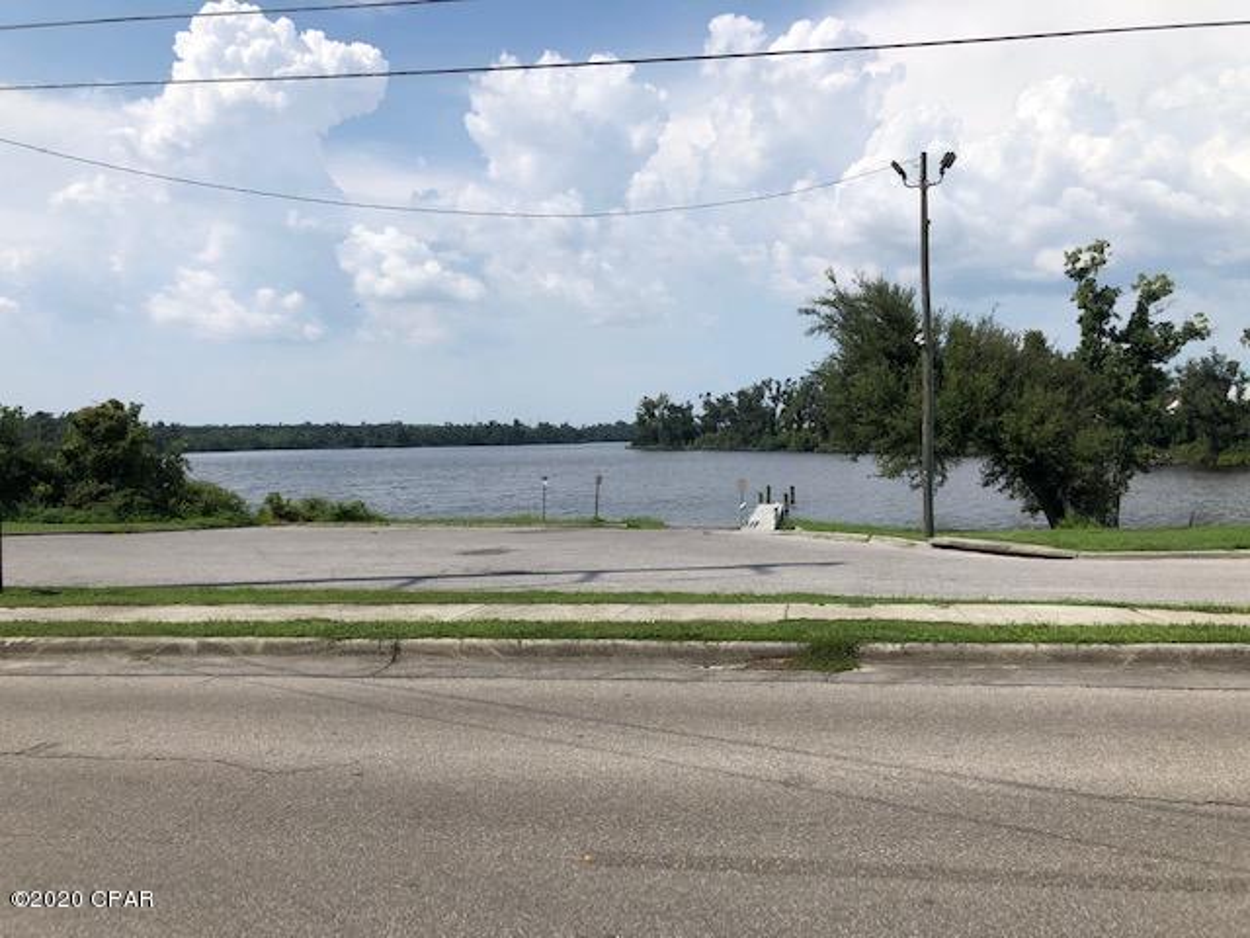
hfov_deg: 63.4
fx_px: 1011
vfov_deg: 49.7
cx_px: 625
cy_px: 469
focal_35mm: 28
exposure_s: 1/4367
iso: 25
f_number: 1.8
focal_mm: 4
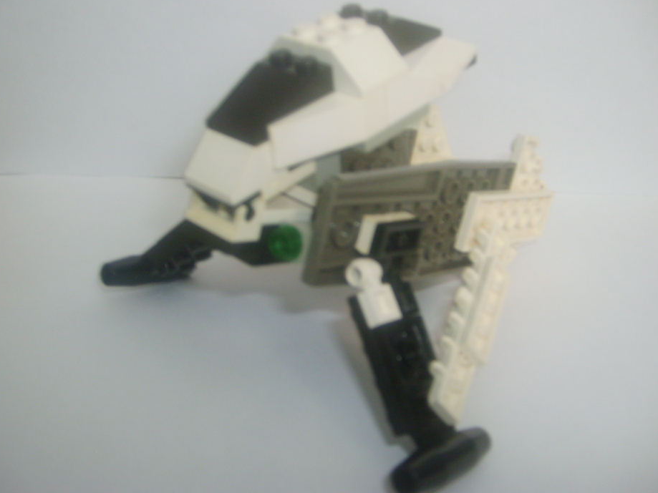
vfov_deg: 36.8
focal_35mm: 39
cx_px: 344
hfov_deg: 47.9
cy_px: 235
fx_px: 741
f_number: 2.8
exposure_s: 1/6
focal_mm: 5.8
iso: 100
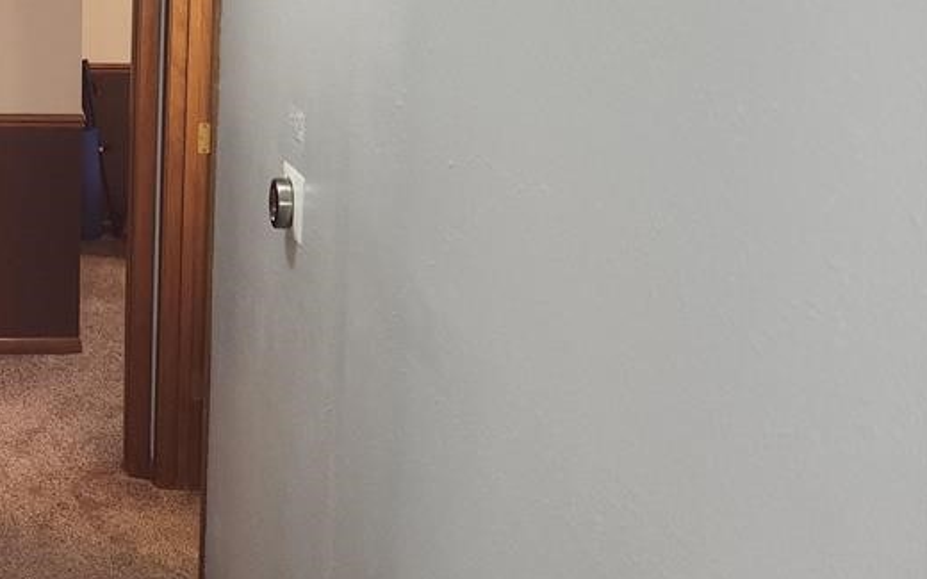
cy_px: 155
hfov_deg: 37.8
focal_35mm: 48
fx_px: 1213
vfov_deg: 26.6
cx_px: 21
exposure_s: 1/60
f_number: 1.8
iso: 100
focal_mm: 5.4
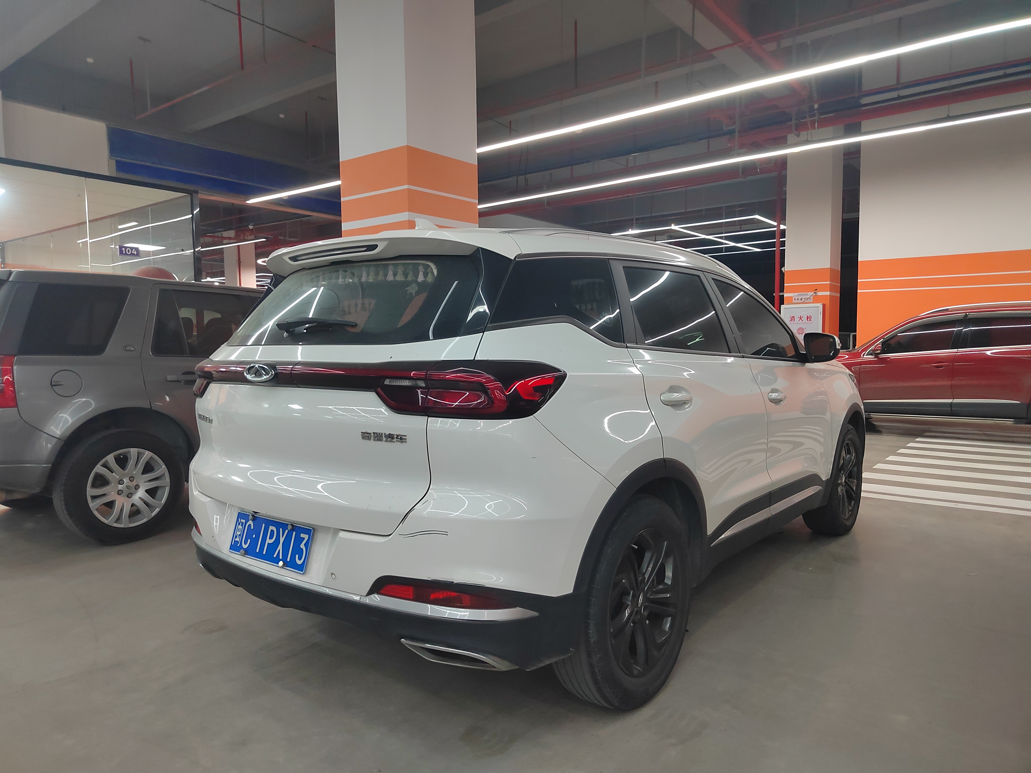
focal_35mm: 23
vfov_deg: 58.9
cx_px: 516
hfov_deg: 73.9
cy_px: 386
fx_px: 685
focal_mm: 5.52
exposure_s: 1/50
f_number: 1.9
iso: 2178
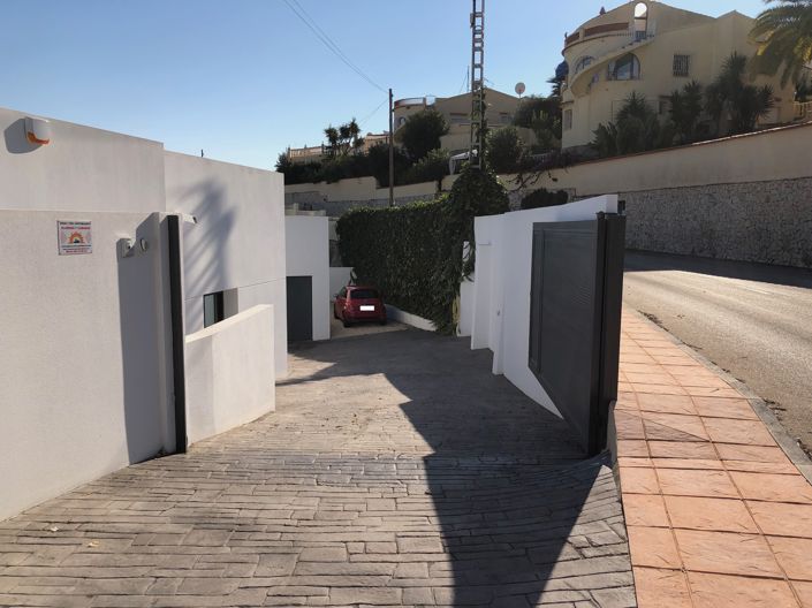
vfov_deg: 49.7
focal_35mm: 28
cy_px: 304
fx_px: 656
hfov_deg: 63.5
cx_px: 406
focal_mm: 3.99
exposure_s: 1/3003
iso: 20
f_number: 1.8
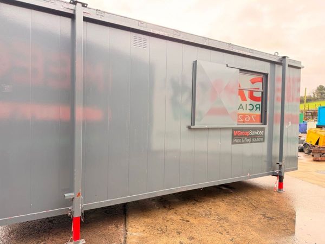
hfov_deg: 71.6
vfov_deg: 56.8
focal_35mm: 24
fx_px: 225
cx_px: 162
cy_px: 122
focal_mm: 6.76
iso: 80
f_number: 1.78
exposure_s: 1/187
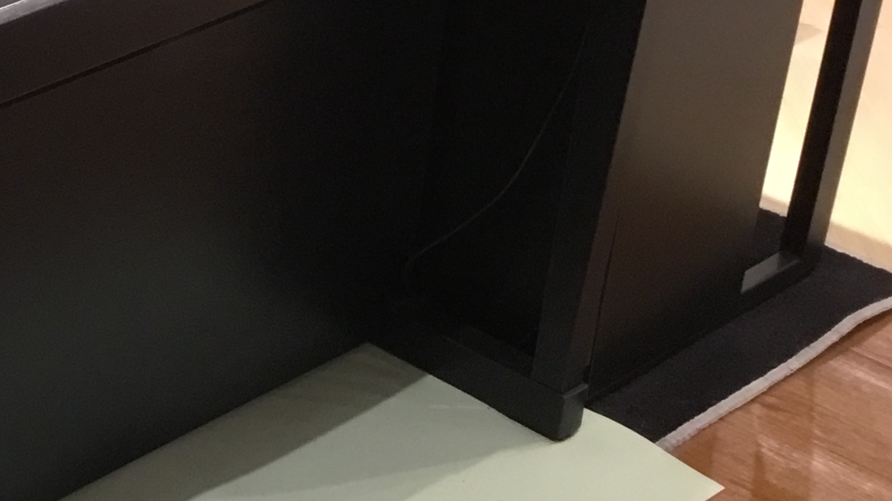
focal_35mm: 99
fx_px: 2341
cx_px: -210
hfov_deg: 20.1
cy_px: 210
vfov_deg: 12.2
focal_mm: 3.3
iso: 100
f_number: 2.4
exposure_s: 1/30
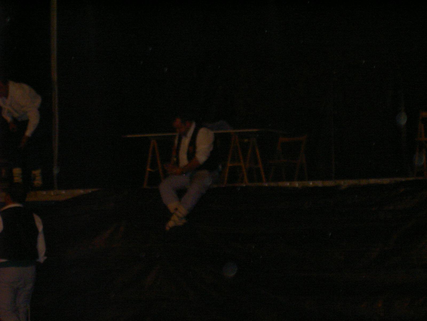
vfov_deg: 12.8
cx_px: 214
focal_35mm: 116
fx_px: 1431
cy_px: 160
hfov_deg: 17.0
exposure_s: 1/89.3
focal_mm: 24
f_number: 4.9
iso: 100
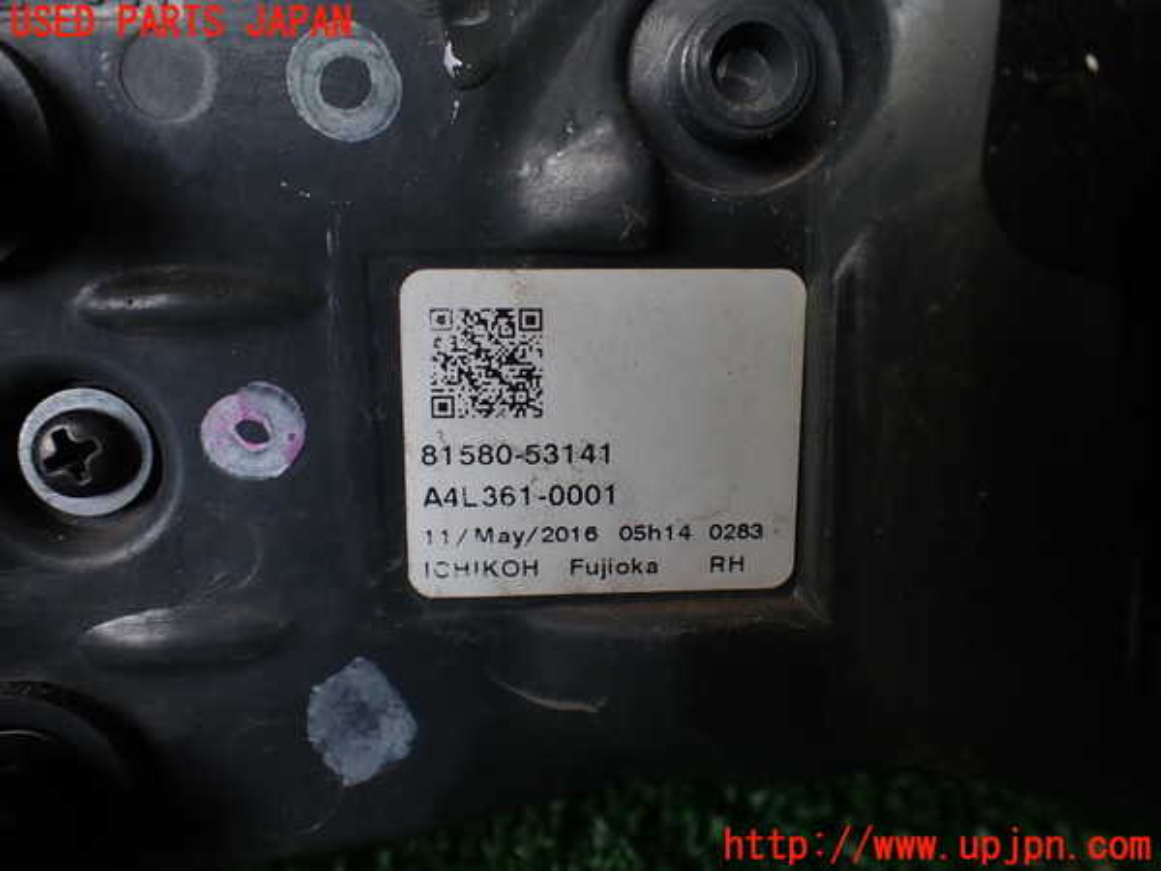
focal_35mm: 30
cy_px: 436
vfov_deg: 46.8
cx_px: 580
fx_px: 1006
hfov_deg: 60.0
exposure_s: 1/125
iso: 125
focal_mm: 5.4
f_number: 2.3
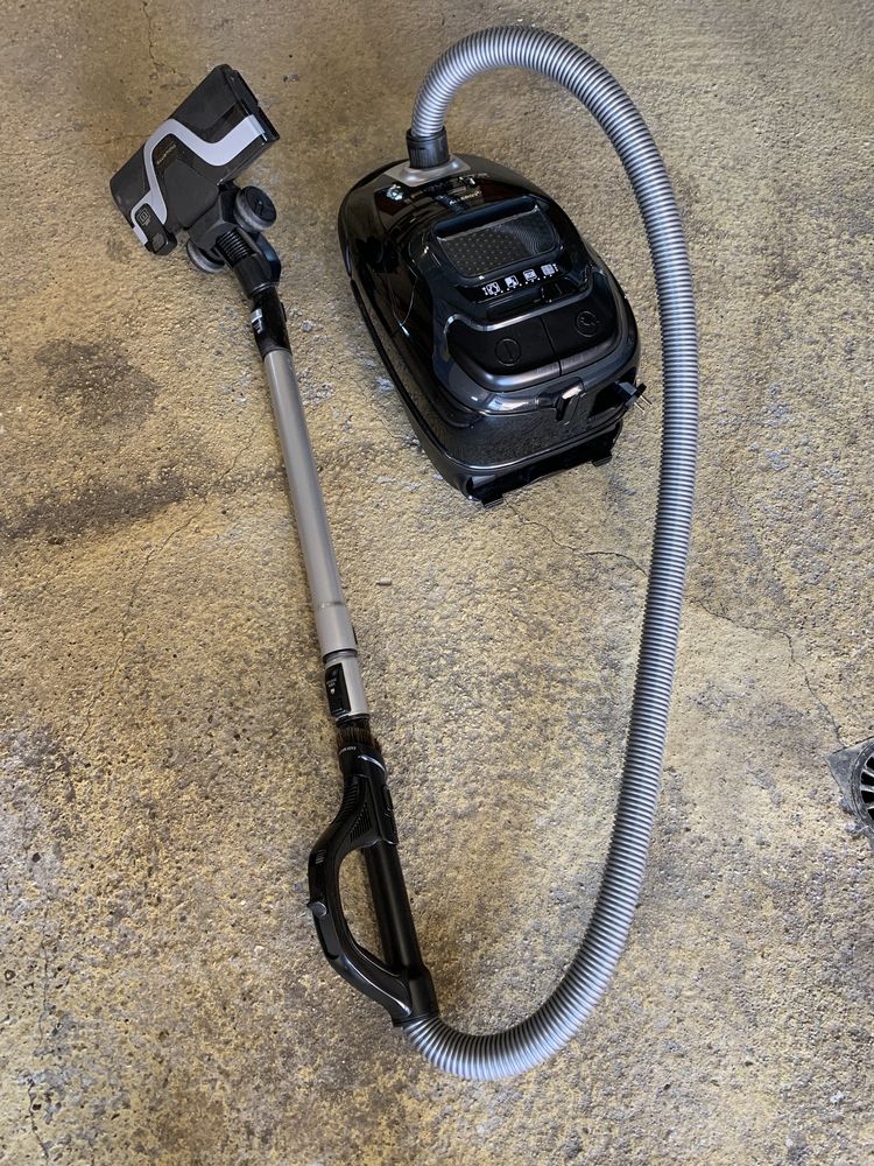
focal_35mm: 26
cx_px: 437
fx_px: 875
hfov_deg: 53.1
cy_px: 583
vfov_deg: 67.3
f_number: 1.8
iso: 80
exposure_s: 1/50
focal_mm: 4.25
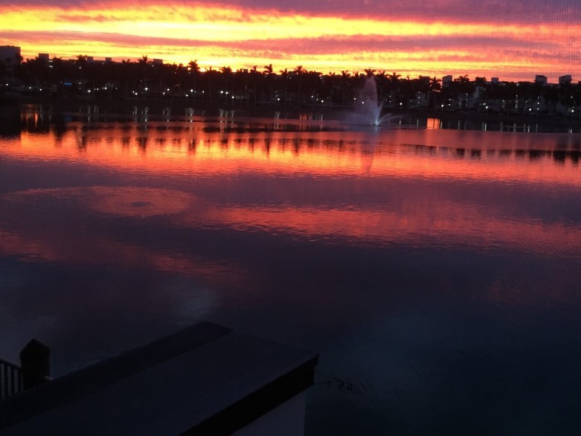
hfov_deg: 48.8
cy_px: 160
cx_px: 333
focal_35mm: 38
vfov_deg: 37.5
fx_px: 638
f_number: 2.2
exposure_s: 1/30
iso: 80
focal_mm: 4.15
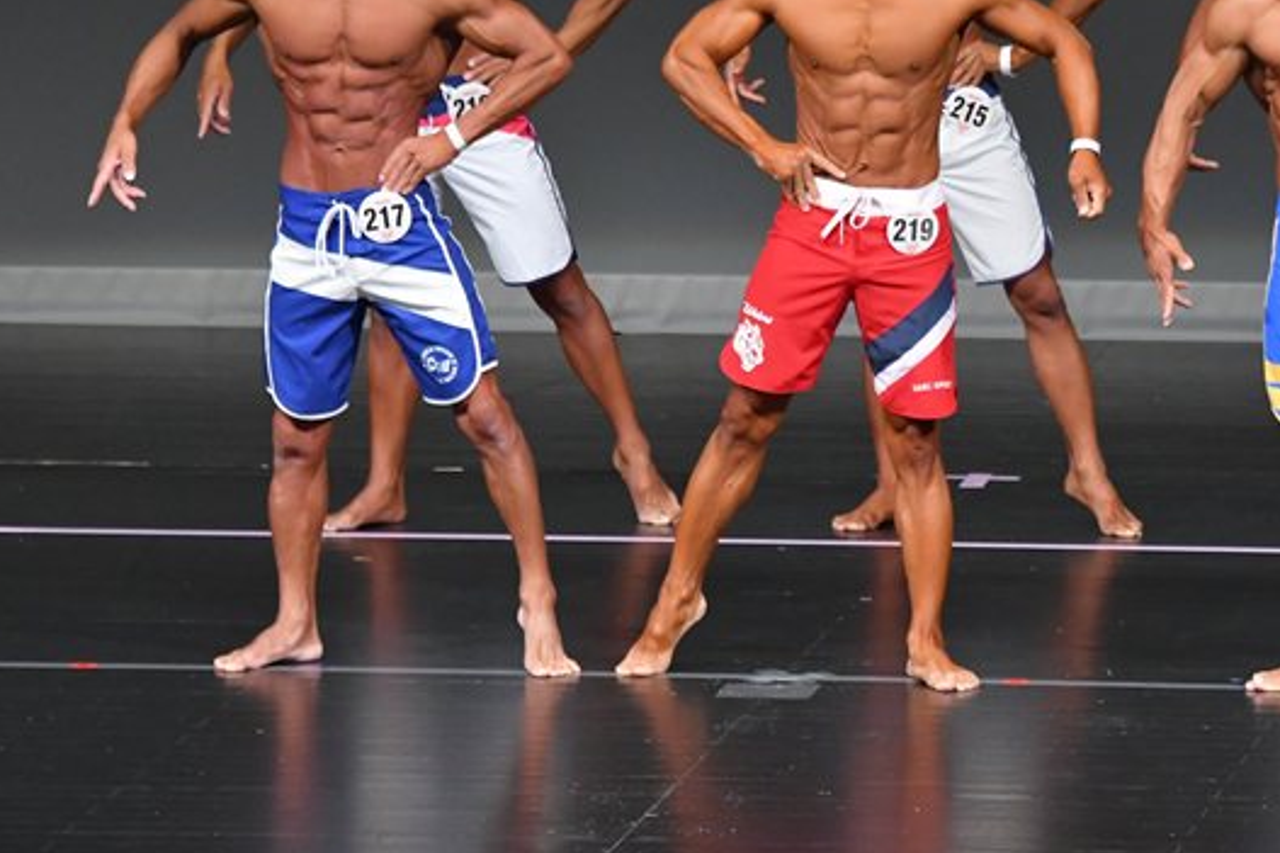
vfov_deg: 3.3
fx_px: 14892
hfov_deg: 4.9
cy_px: 294
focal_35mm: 419
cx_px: 902
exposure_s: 1/400
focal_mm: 190
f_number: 5.6
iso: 4000
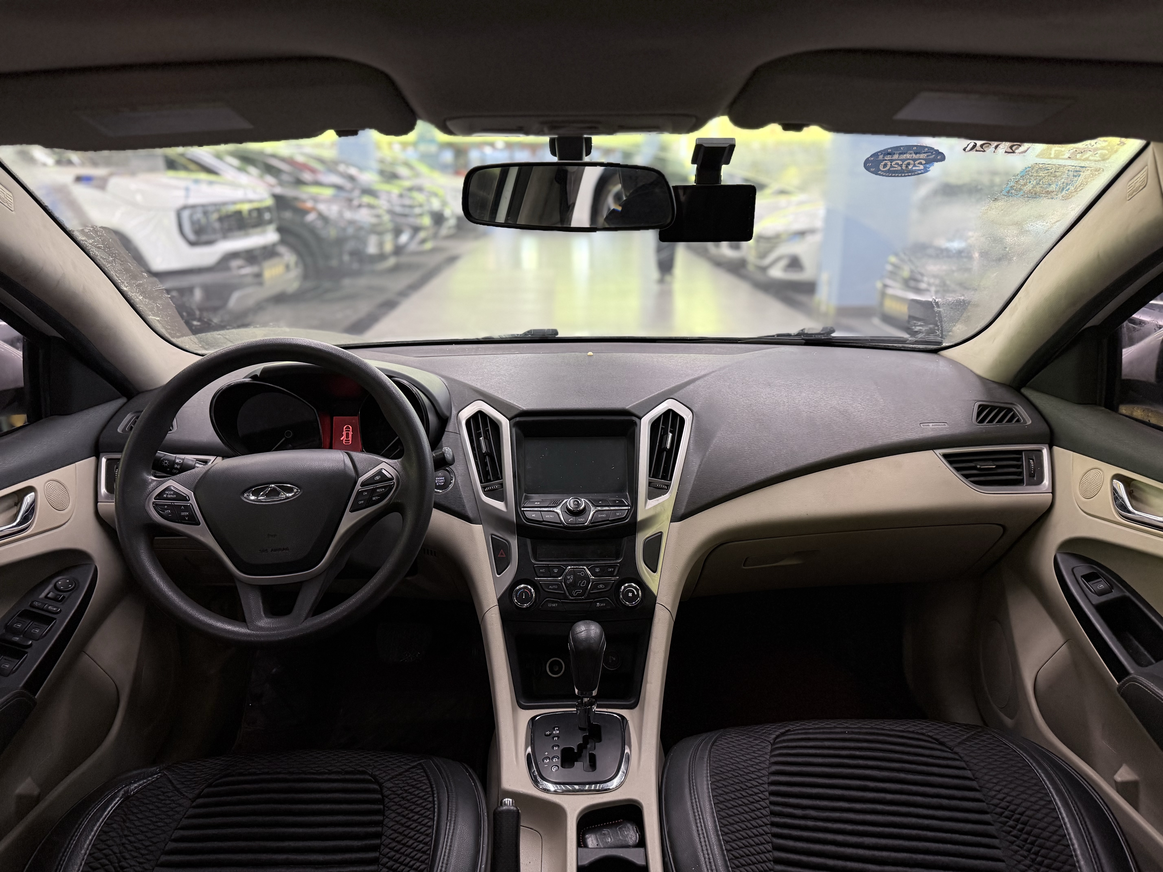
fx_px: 806
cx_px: 582
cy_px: 436
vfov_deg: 56.8
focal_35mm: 24
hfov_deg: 71.6
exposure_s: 1/104
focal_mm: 6.76
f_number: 1.78
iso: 200
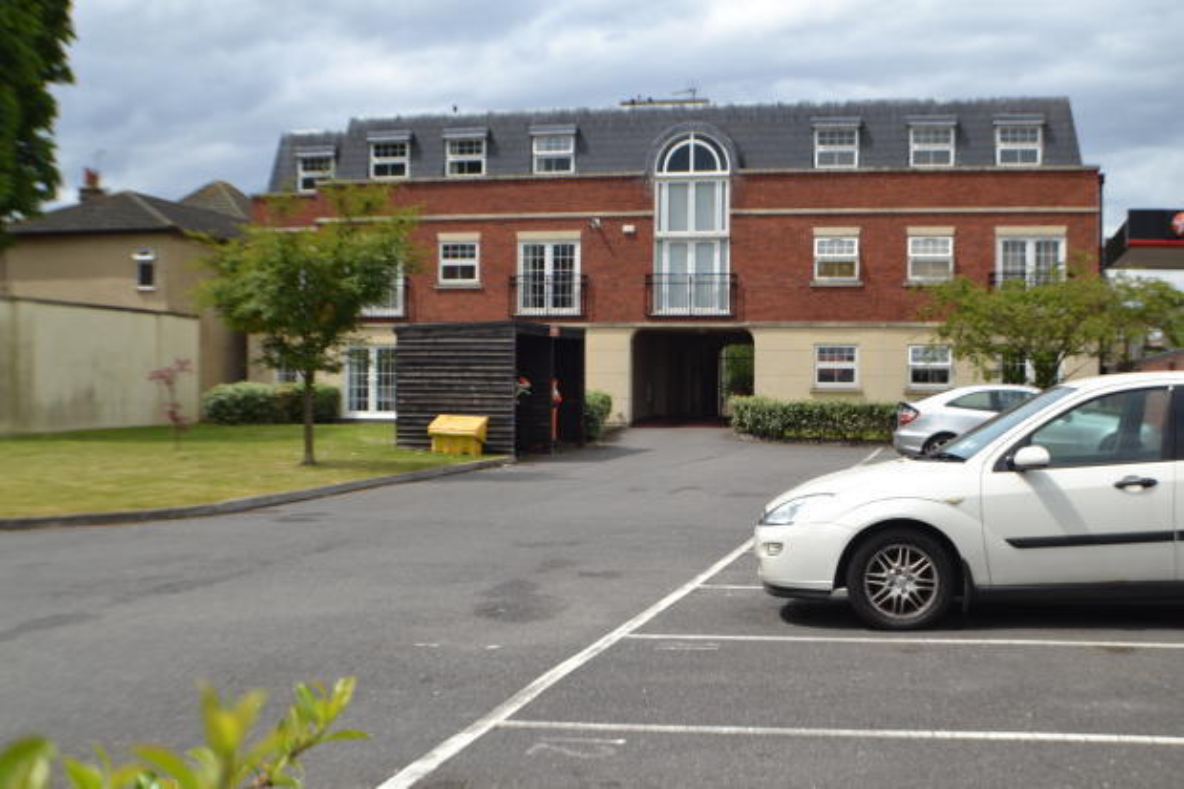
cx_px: 592
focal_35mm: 60
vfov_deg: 22.6
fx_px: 1973
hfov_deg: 33.4
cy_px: 394
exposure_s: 1/250
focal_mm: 40
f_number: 8
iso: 100
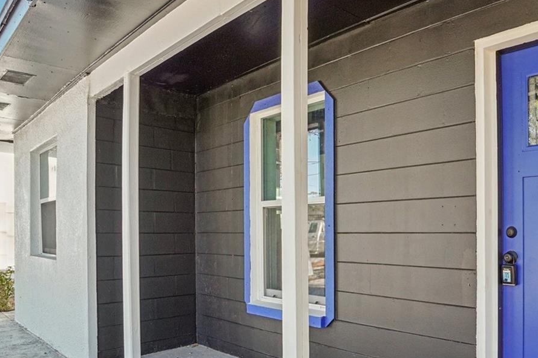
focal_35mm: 27
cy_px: 223
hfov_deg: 64.4
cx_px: 386
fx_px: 403
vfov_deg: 47.5
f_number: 8
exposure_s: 1/30
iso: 160
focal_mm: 10
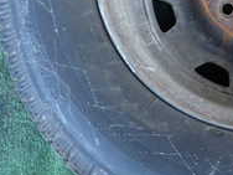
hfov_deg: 23.2
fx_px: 538
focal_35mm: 80
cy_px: -26
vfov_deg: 17.7
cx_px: 244
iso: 200
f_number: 2
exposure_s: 1/60
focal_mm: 4.5
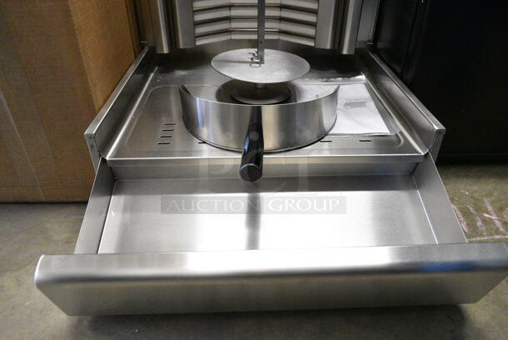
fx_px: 381
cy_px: 170
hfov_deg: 67.3
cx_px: 254
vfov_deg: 48.0
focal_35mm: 27
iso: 6400
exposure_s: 1/125
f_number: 5.6
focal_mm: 18
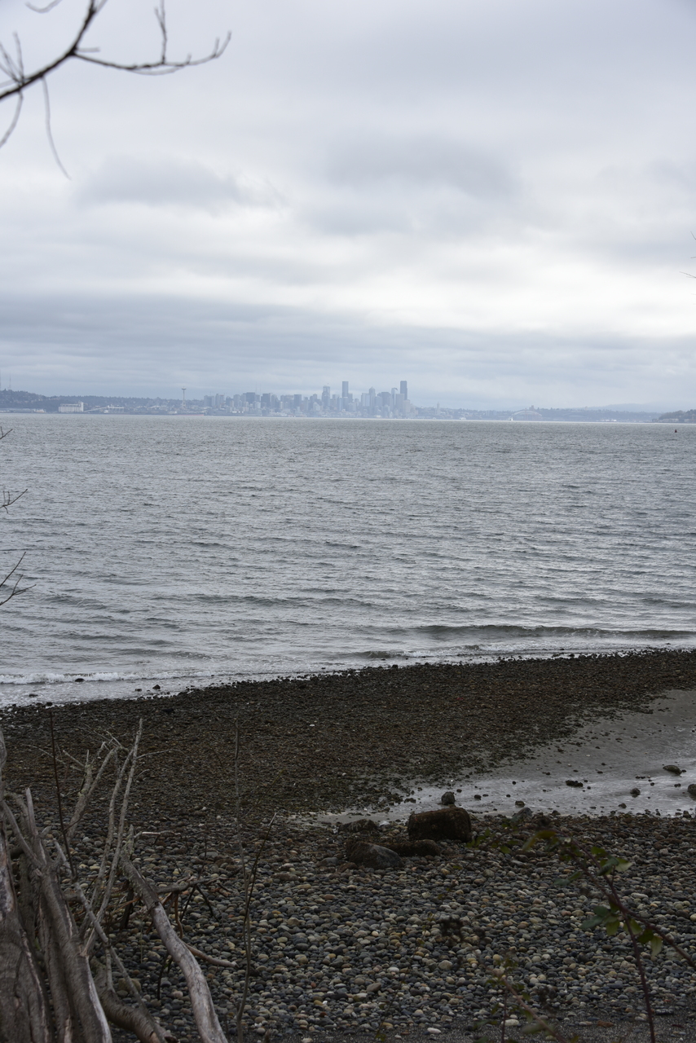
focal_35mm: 50
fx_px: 1449
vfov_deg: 39.6
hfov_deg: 27.0
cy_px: 522
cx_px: 348
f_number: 8
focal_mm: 50
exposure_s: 1/250
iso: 100
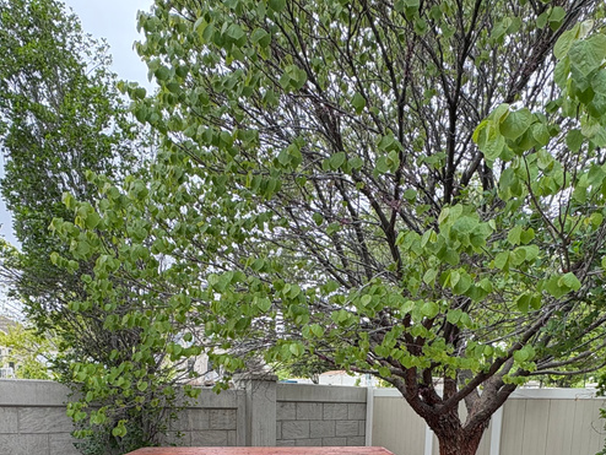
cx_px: 303
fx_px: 508
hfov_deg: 61.6
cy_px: 470
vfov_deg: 41.1
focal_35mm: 29
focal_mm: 2.22
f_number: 2.2
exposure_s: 1/176
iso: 40
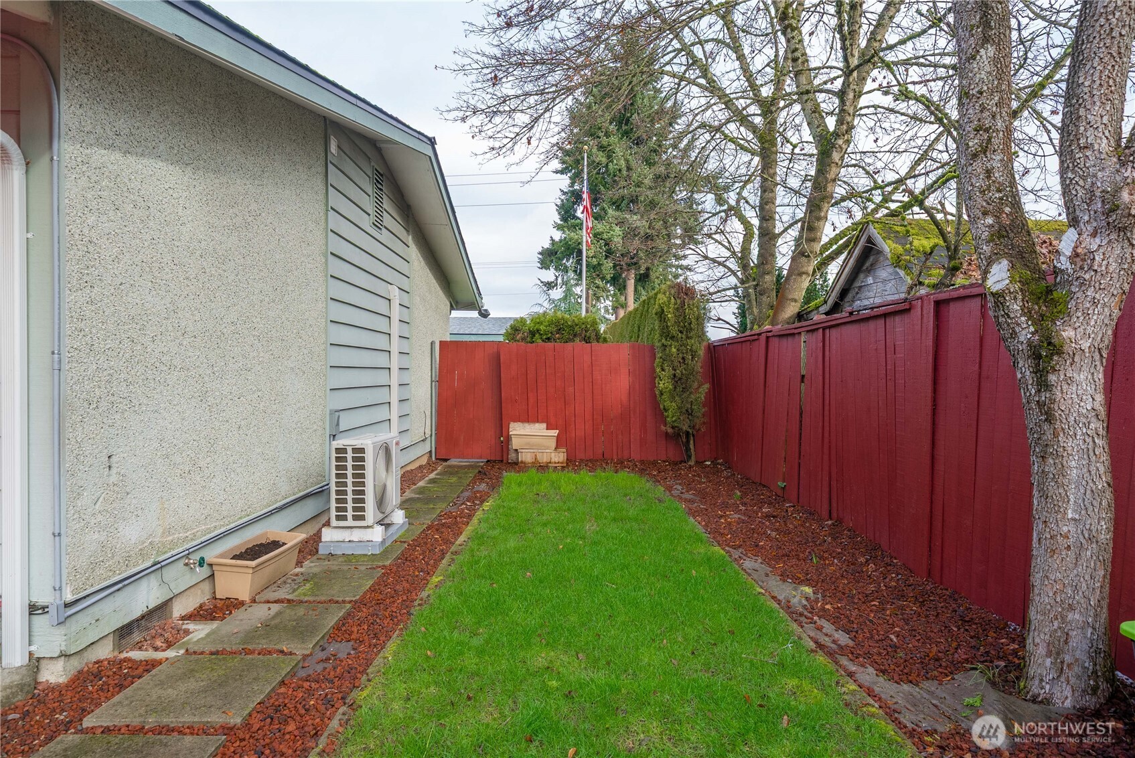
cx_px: 568
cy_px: 379
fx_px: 631
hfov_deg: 83.9
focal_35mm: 20
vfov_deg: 62.0
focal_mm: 20
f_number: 7.1
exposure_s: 1/60
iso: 160
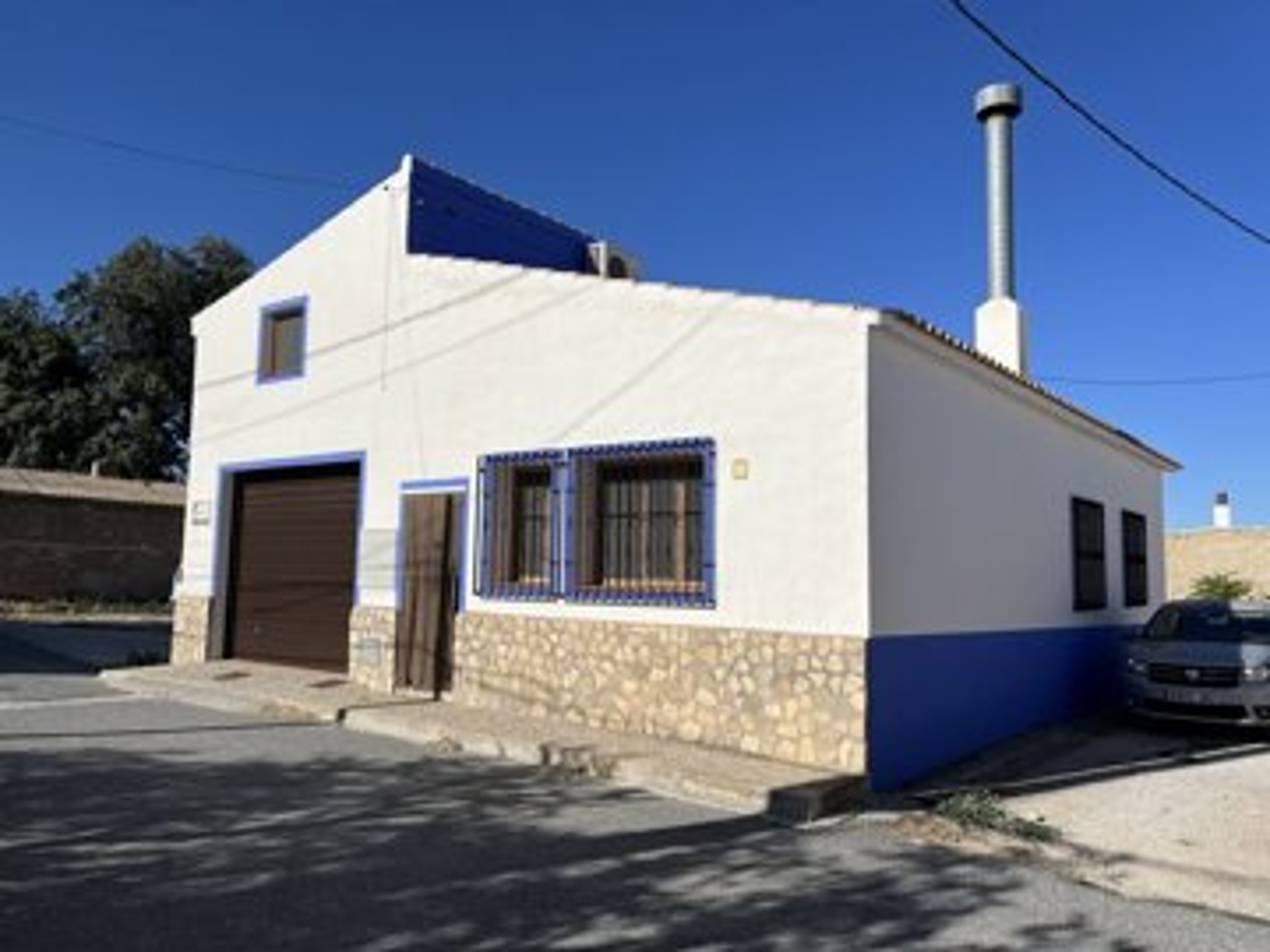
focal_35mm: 26
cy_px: 476
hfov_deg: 67.3
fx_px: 954
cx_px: 635
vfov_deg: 53.1
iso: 50
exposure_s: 1/9901
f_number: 1.6
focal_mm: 5.1
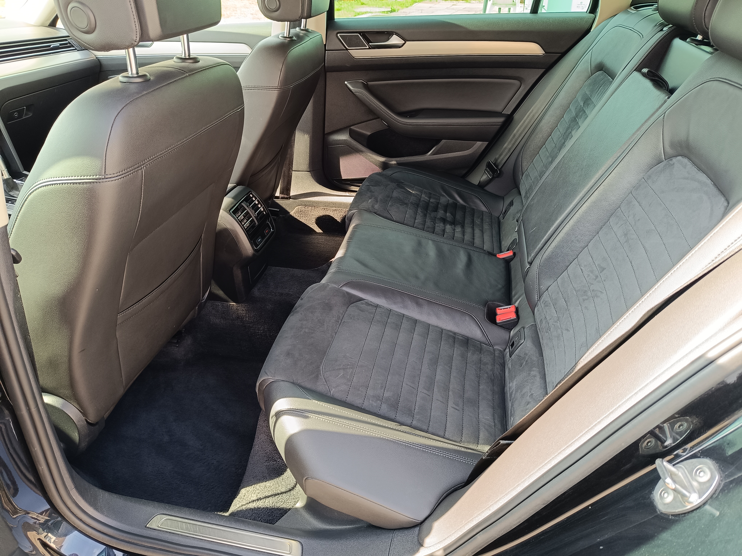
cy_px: 278
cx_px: 371
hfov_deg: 71.6
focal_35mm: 24
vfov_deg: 56.8
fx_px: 514
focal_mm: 5.59
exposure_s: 1/101
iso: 156
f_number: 1.88
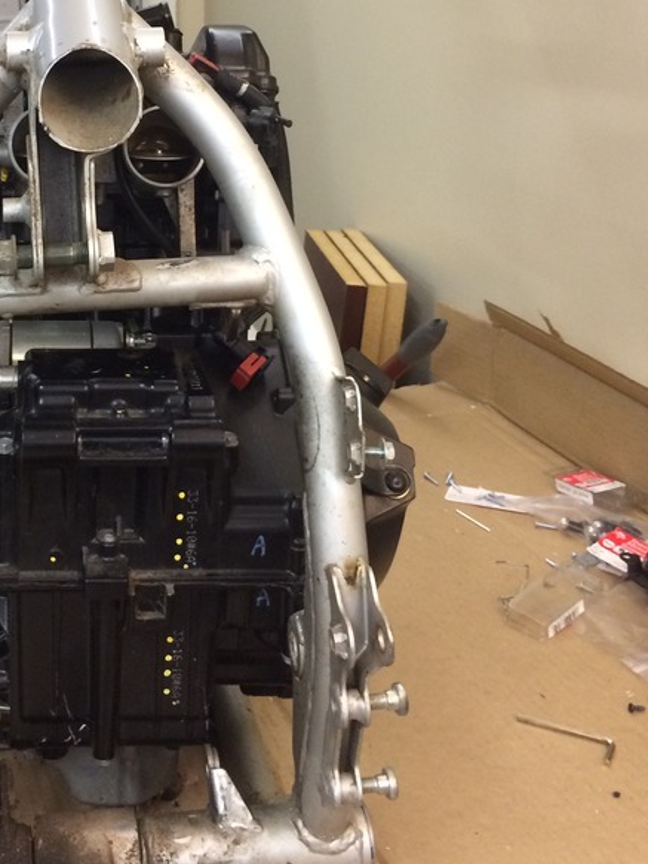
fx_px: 1272
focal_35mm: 51
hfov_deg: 27.8
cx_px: 96
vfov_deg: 36.7
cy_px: 224
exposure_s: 1/30
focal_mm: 4.15
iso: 200
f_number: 2.2
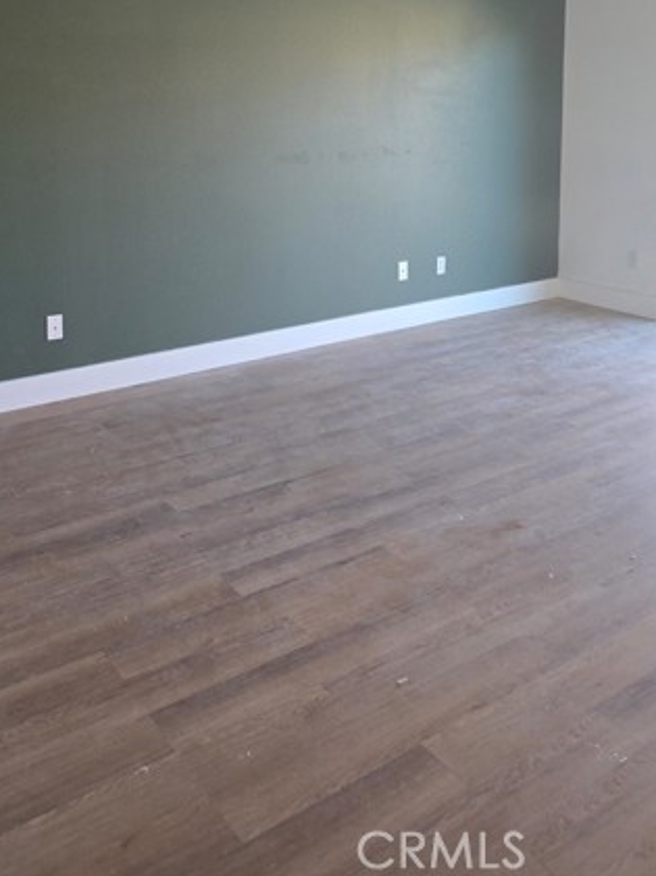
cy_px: 214
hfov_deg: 40.6
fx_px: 886
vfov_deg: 50.4
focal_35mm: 35
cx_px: 360
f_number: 1.7
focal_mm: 6.3
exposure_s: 1/180
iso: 200
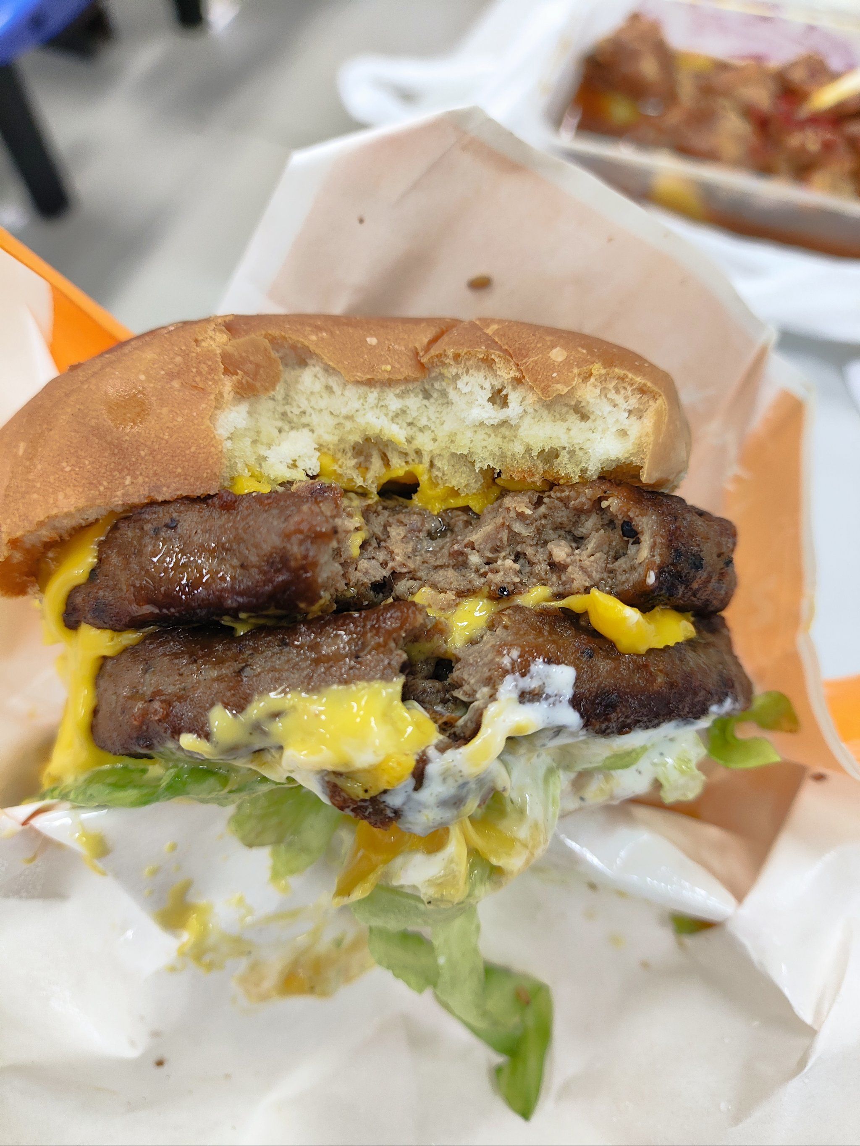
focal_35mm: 24
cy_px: 573
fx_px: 795
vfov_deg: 71.6
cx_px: 430
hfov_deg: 56.8
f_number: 1.8
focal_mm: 4.68
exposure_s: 1/33.3
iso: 204
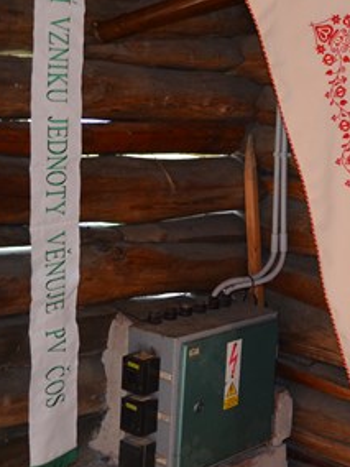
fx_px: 984
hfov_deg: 18.8
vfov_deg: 26.7
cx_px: 449
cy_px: 220
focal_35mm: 73
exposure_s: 1/60
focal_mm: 24
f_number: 3.8
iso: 1250
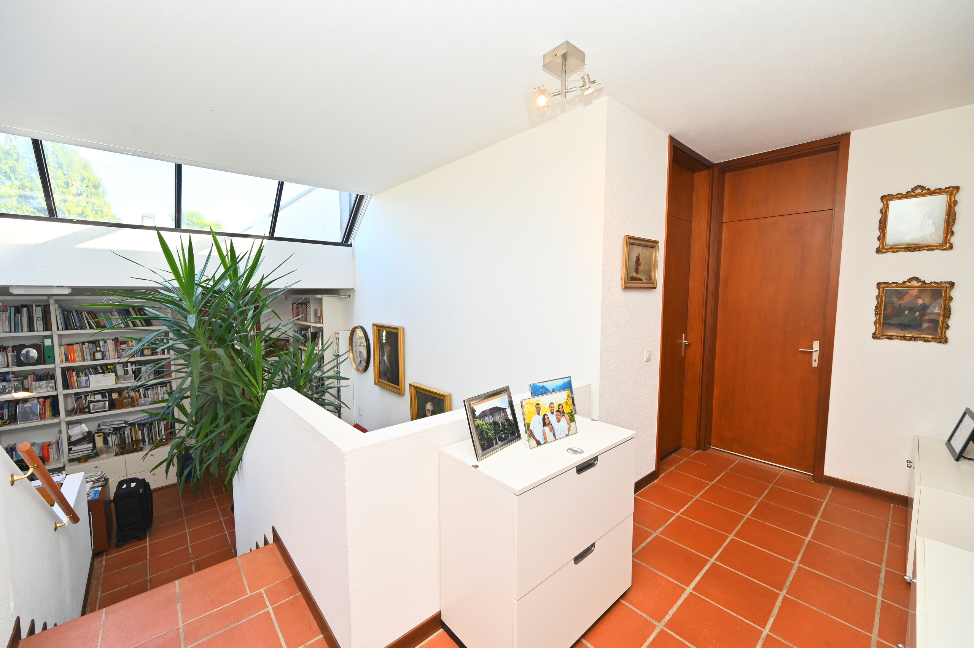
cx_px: 487
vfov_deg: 81.1
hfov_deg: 104.3
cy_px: 324
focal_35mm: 14
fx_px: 378
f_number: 5.6
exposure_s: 1/125
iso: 200
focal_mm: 14
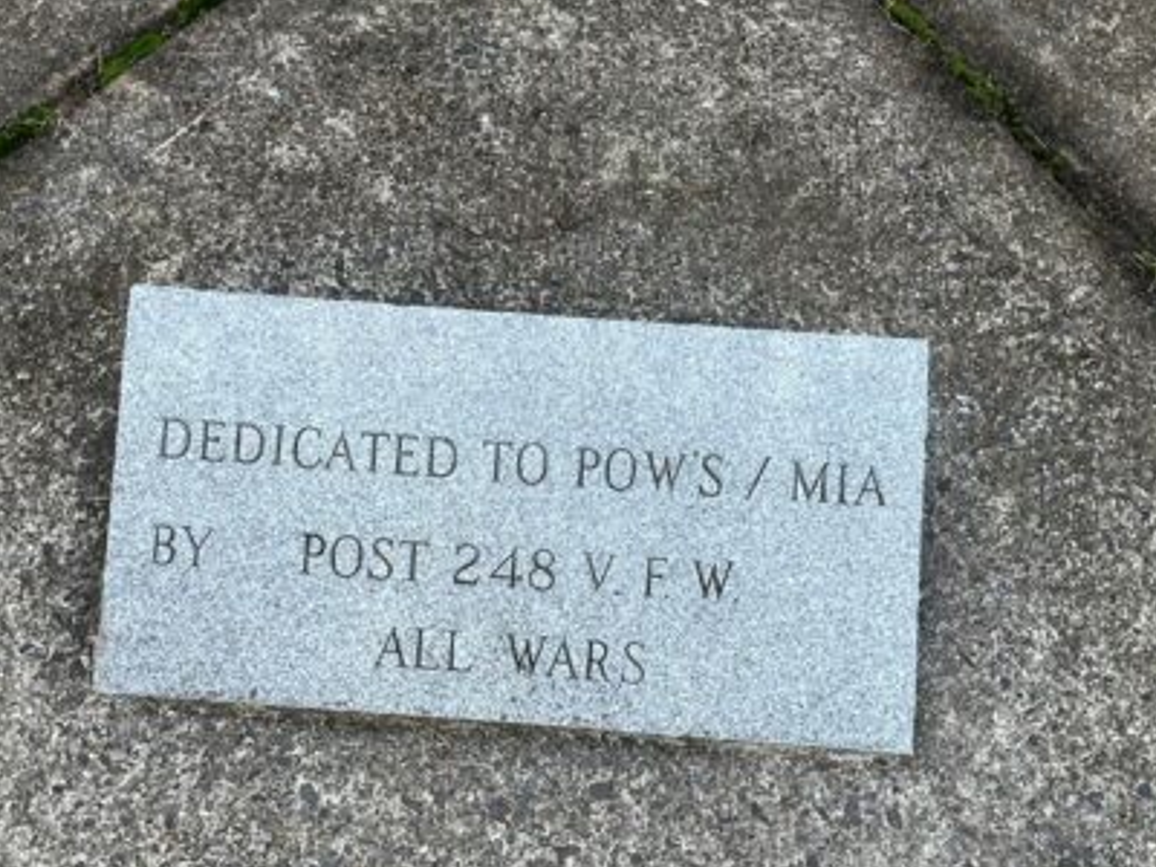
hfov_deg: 47.8
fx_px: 1302
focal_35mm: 39
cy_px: 601
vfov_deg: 36.3
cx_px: 538
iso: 80
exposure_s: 1/122
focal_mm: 5.1
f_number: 1.6
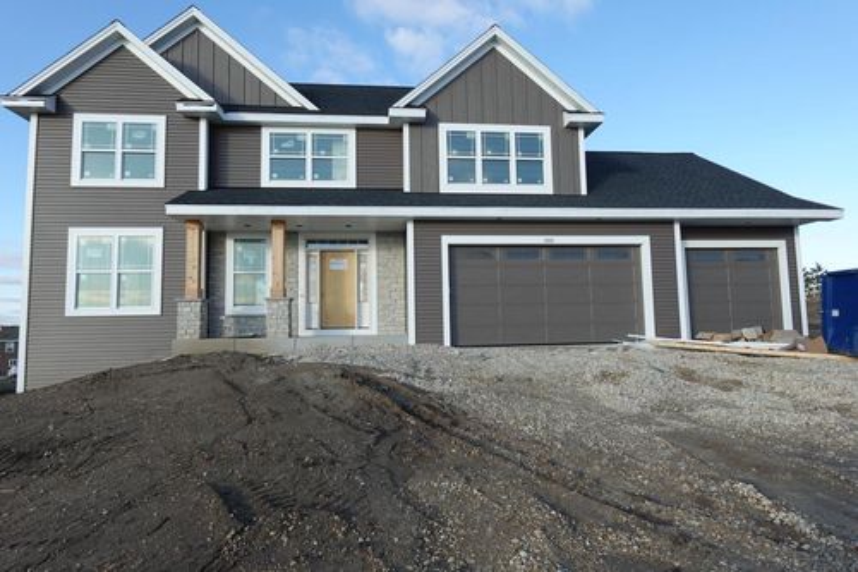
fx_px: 476
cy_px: 286
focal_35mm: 20
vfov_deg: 61.9
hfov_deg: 84.0
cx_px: 429
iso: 125
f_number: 2
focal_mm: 7.6
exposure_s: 1/1250
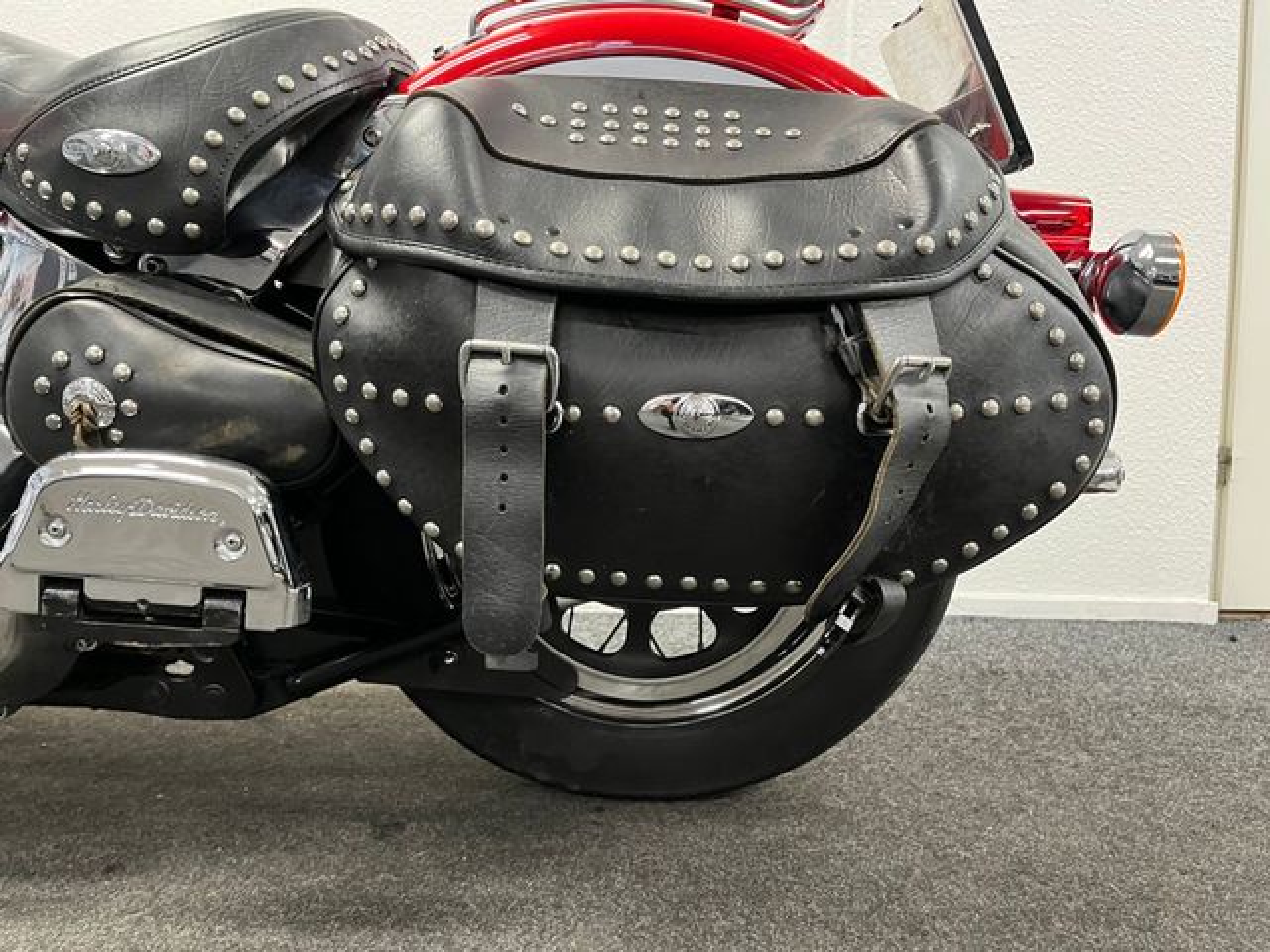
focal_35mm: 26
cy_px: 476
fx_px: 954
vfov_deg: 53.1
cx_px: 635
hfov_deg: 67.3
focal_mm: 5.1
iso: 400
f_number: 1.6
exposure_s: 1/33
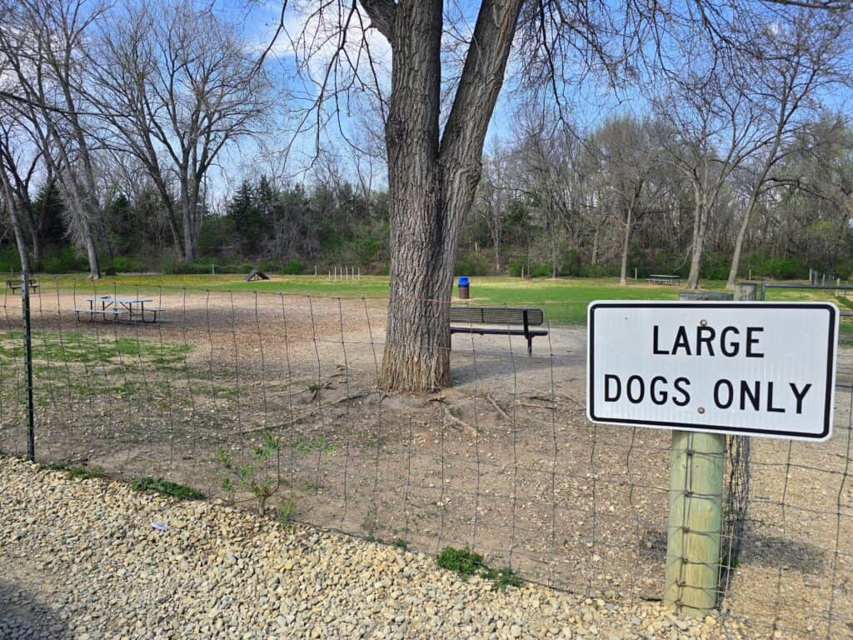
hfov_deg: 73.9
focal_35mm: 23
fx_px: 567
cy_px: 320
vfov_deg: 58.9
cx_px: 426
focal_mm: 6.3
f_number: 1.7
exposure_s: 1/519
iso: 12
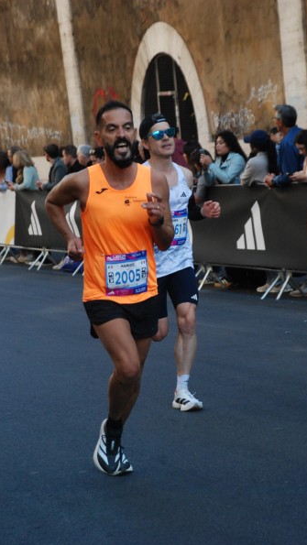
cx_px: 183
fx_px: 1837
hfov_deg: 9.6
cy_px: 274
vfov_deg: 16.9
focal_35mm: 127
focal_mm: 80
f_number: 5.6
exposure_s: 1/640
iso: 1000
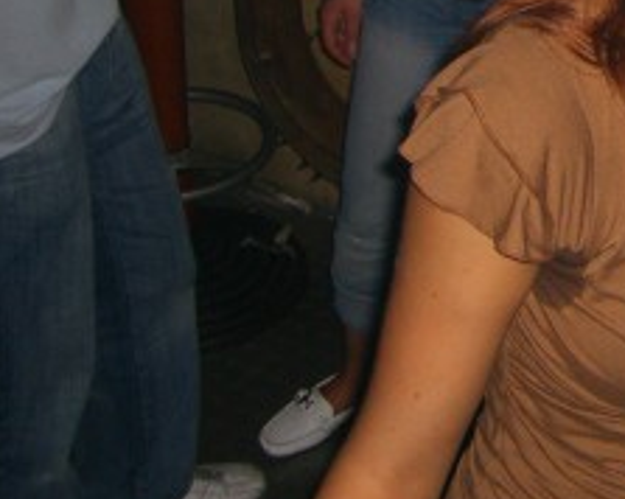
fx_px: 1848
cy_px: -95
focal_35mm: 100
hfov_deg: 18.1
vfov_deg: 14.9
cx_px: 788
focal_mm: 7.9
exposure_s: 1/60
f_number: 2.8
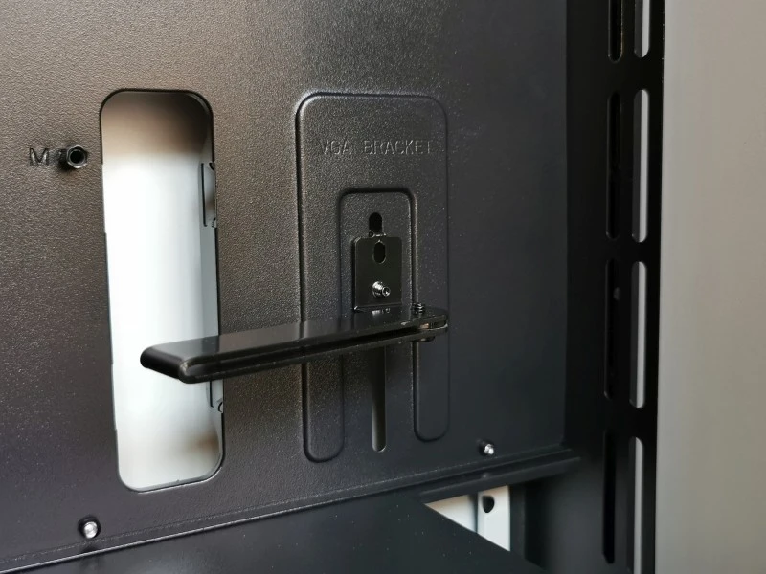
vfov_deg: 35.1
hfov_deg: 45.8
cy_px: 287
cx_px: 383
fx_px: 907
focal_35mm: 41
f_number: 1.6
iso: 200
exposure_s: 1/100
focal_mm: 5.56
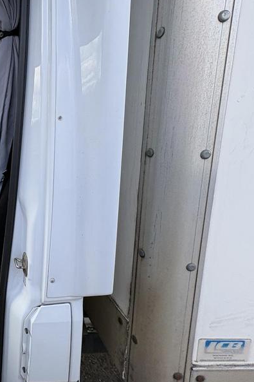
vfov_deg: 78.3
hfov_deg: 43.5
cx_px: -28
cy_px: 169
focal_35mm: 22
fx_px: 233
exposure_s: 1/445
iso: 40
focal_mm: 2.22
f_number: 2.2
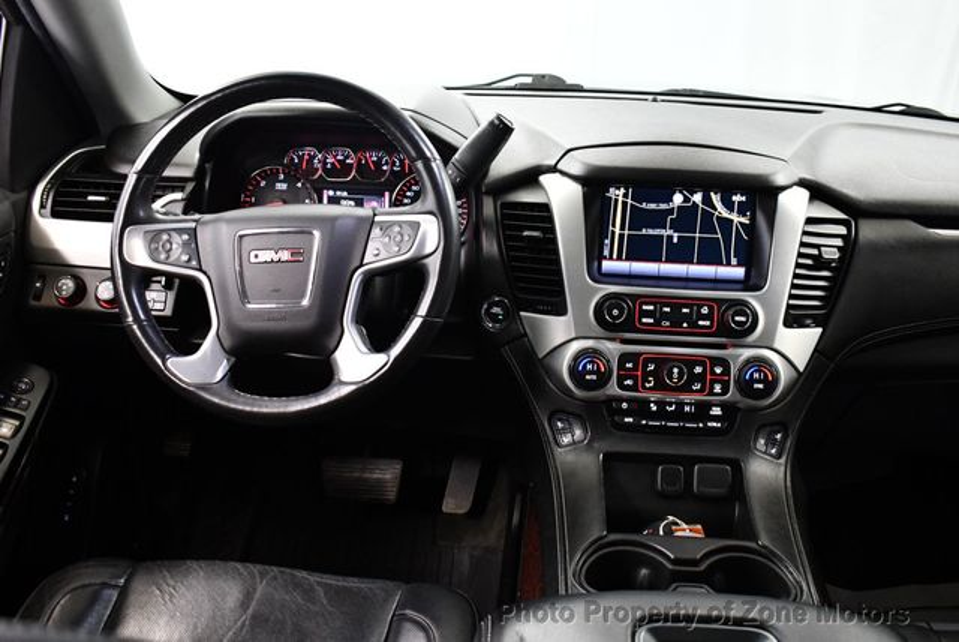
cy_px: 321
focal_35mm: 36
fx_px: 960
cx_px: 480
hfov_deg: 53.1
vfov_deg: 36.9
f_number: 3.5
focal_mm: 18
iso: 3200
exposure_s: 1/80
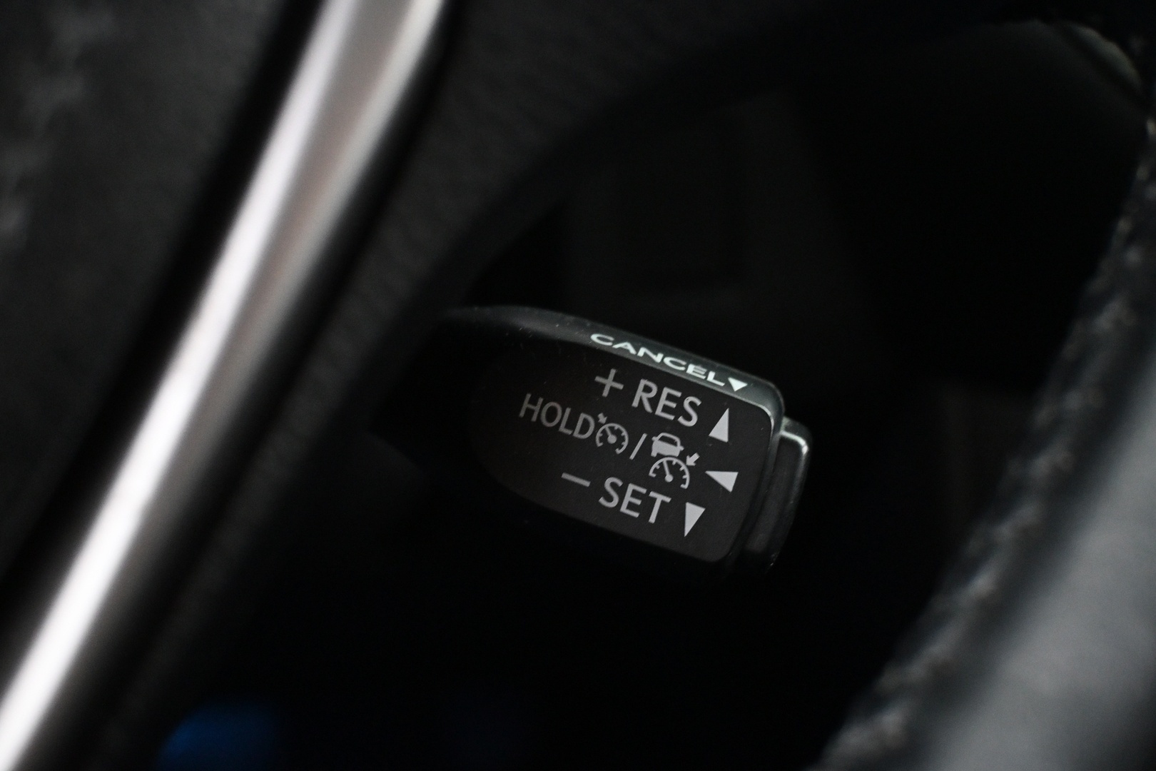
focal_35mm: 46
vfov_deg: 29.4
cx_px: 578
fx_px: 1469
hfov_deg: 43.0
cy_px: 386
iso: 4000
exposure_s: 1/15
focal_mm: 30.5
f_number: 4.8
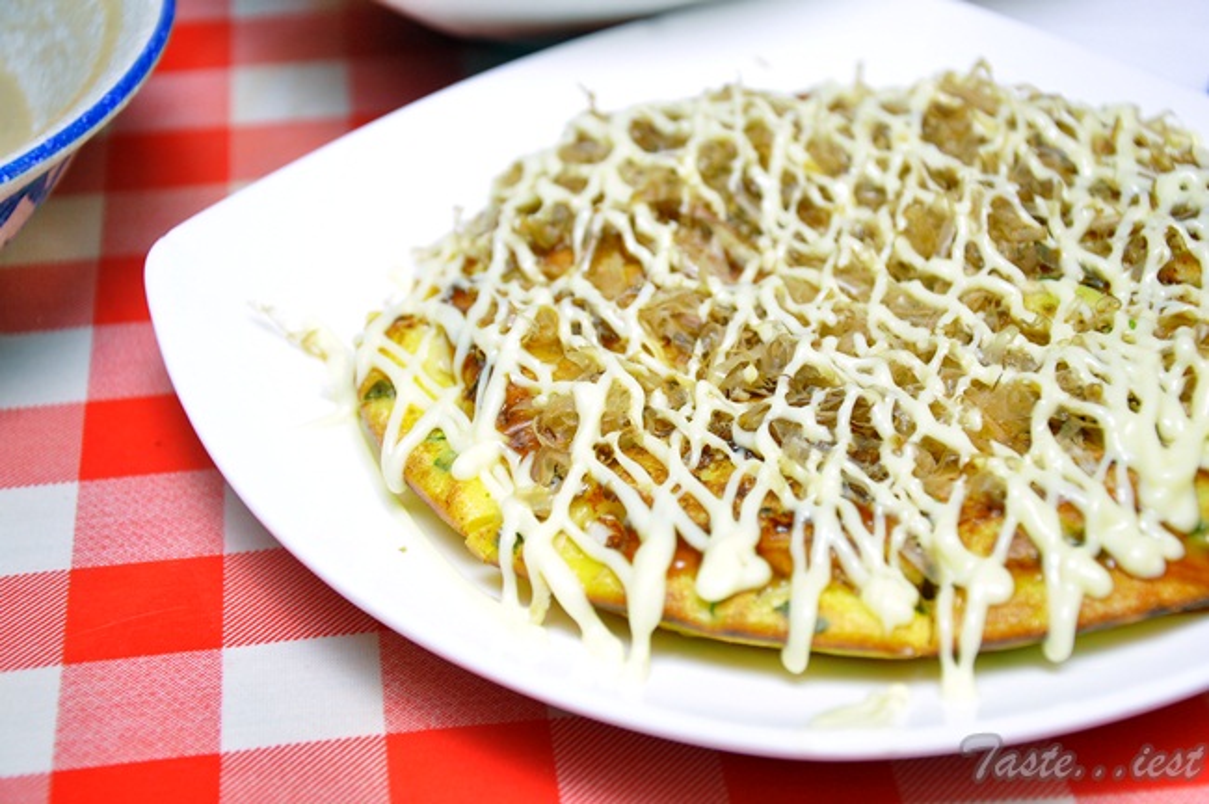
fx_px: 2919
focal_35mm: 87
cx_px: 604
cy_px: 402
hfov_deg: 23.4
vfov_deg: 15.7
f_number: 5
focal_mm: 58
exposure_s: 1/60
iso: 500
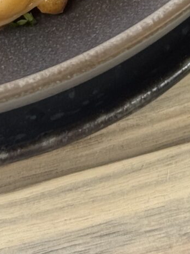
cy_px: -297
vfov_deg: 8.7
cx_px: 118
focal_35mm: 212
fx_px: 1551
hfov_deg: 7.0
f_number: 1.78
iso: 80
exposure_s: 1/121
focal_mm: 6.76
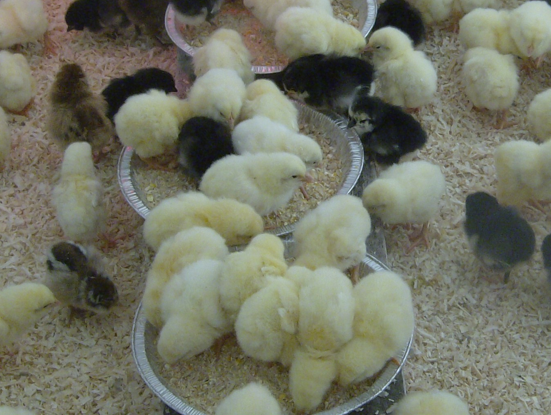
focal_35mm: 81
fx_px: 1291
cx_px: 412
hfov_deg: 23.8
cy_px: 166
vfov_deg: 18.2
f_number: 4.7
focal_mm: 6
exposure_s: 1/265
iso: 100
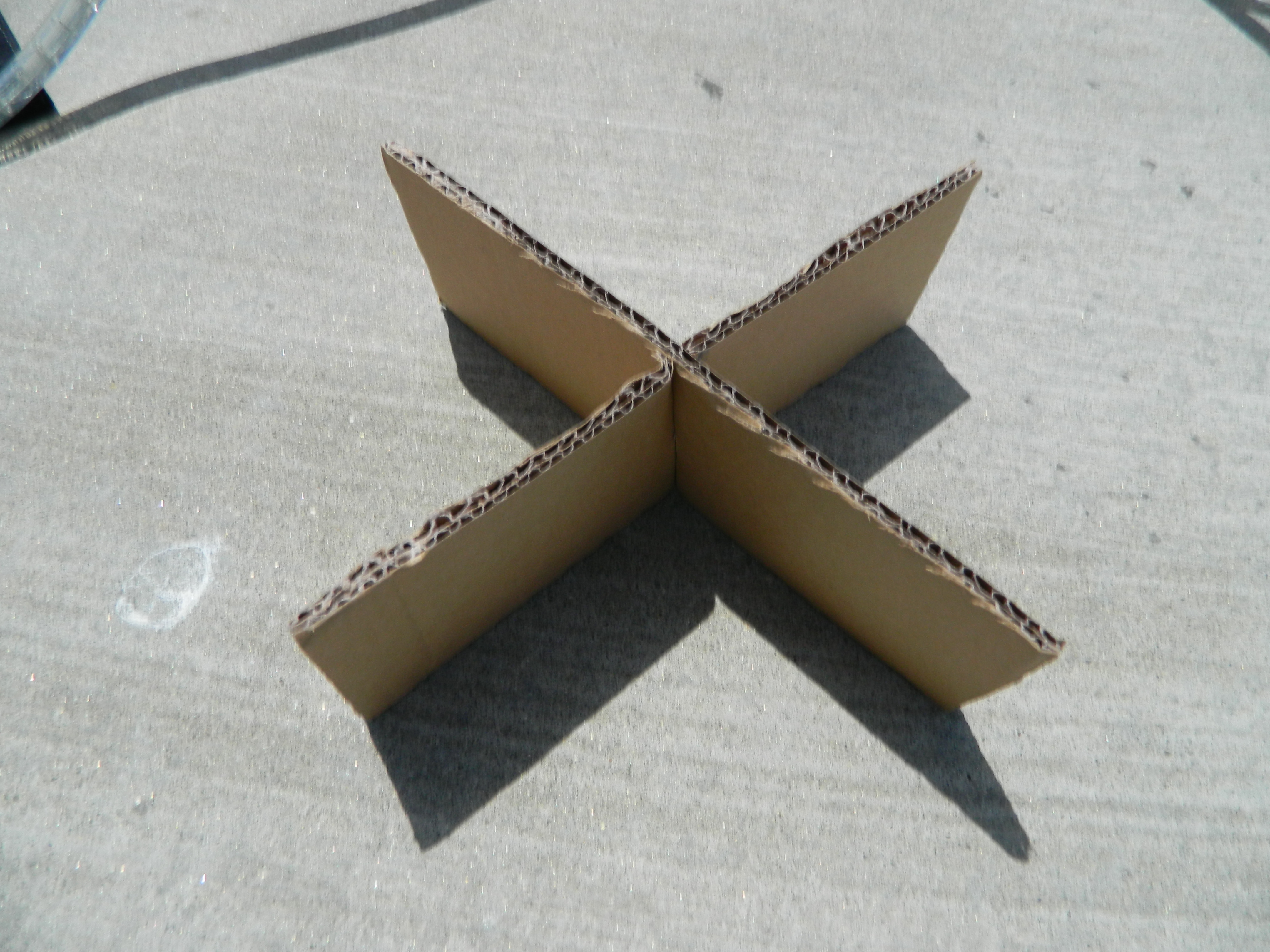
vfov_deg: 54.9
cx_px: 635
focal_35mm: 25
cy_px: 476
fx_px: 917
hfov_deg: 69.4
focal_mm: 4.5
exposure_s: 1/320
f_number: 8.7
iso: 80
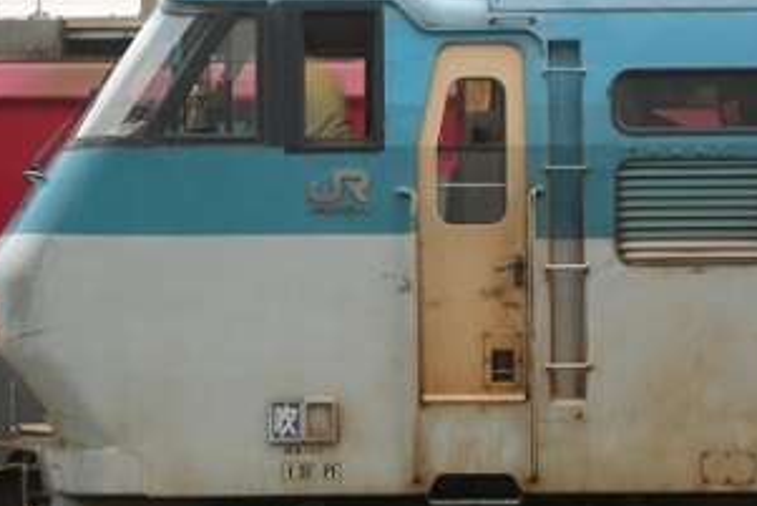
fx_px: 3808
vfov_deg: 7.6
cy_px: 249
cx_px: 410
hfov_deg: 11.4
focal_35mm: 181
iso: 50
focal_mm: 17.4
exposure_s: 1/8.8
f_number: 4.9
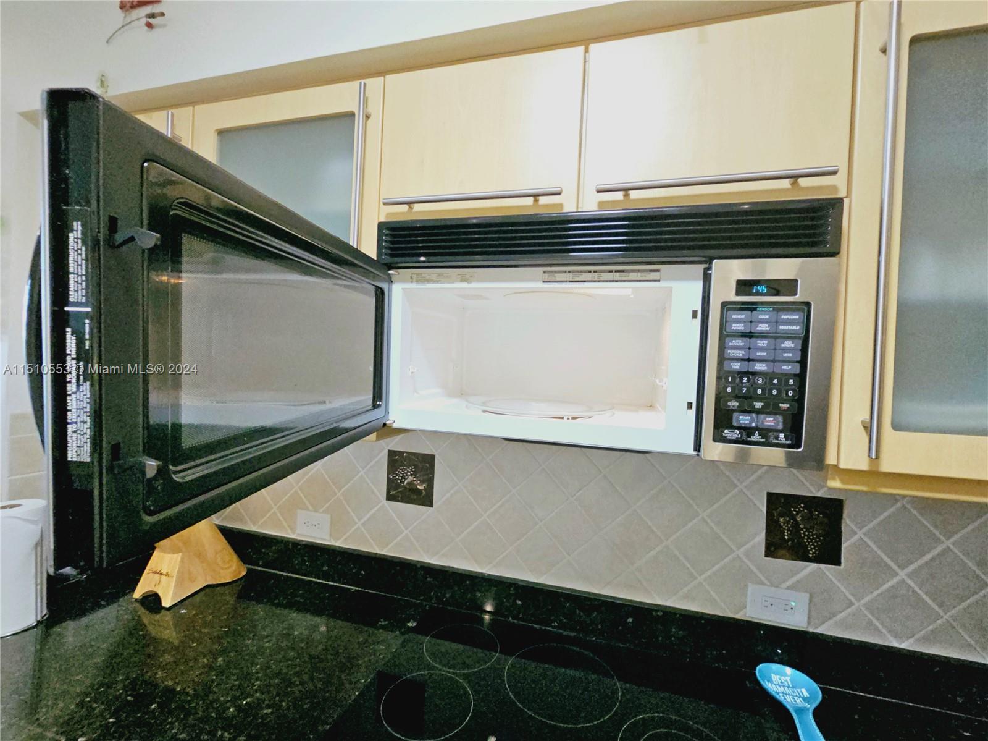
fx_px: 371
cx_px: 494
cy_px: 370
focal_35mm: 13
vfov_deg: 89.9
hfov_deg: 106.2
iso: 320
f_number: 2.2
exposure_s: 1/40
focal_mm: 2.2
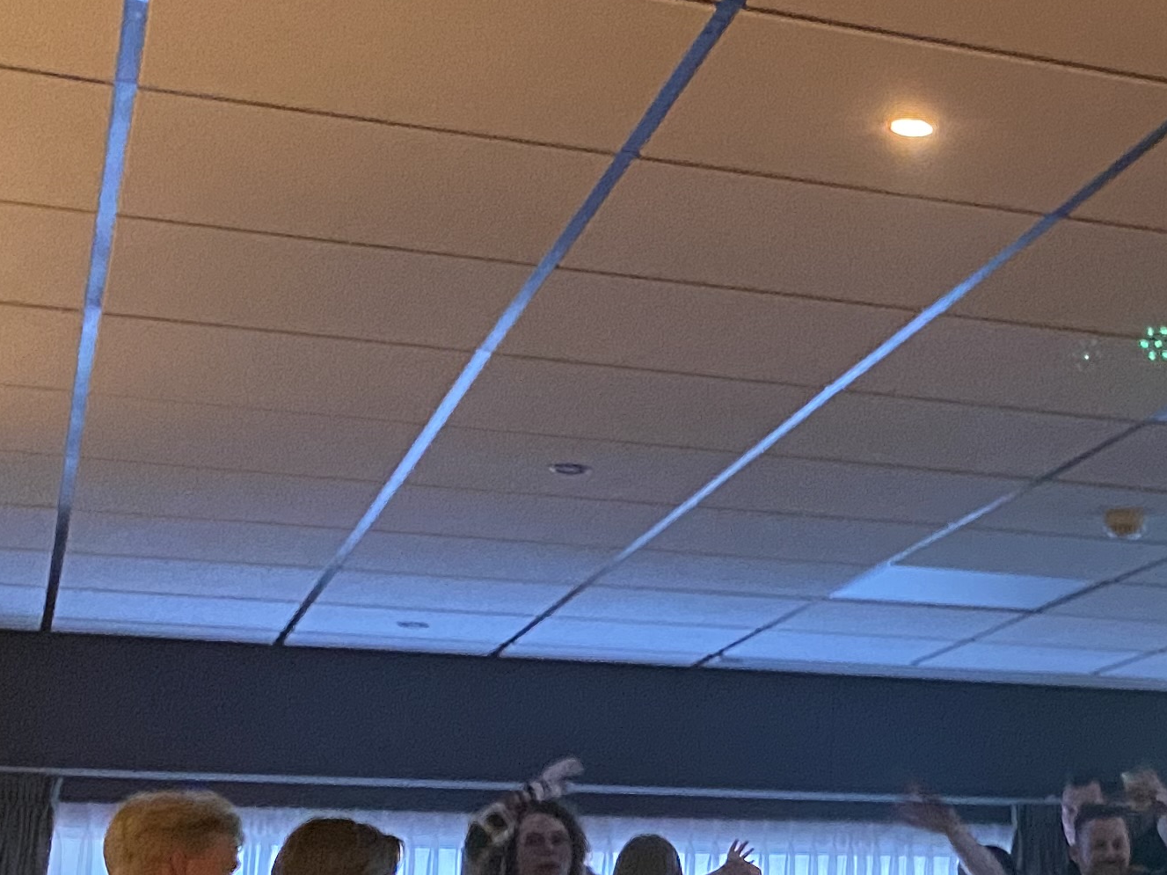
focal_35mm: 79
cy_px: 601
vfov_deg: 18.6
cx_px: 1565
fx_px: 2663
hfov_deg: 21.9
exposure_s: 1/33
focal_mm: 4.25
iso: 500
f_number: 1.8
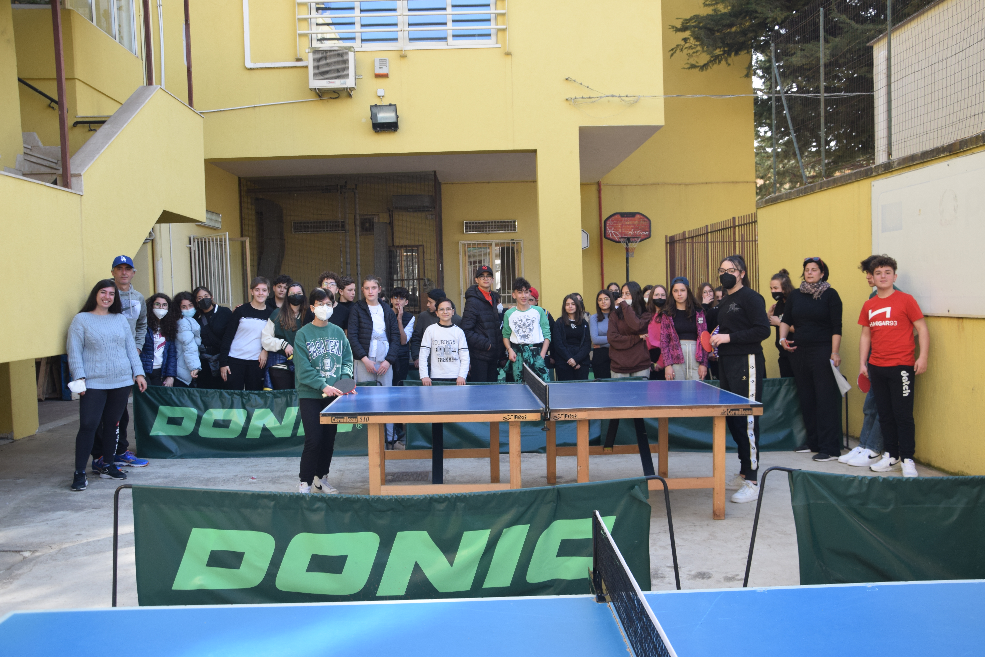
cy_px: 328
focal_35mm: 32
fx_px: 862
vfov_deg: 41.7
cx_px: 492
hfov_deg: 59.5
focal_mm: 21
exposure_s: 1/160
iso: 400
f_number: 6.3
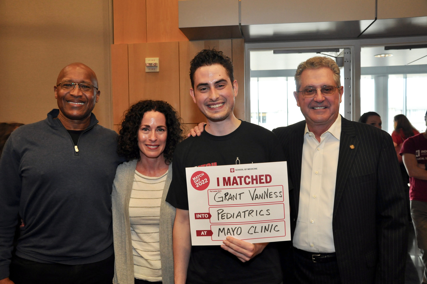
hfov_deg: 57.3
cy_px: 142
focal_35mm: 33
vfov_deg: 39.9
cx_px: 214
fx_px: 391
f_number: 5.6
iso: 800
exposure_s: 1/60
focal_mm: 22
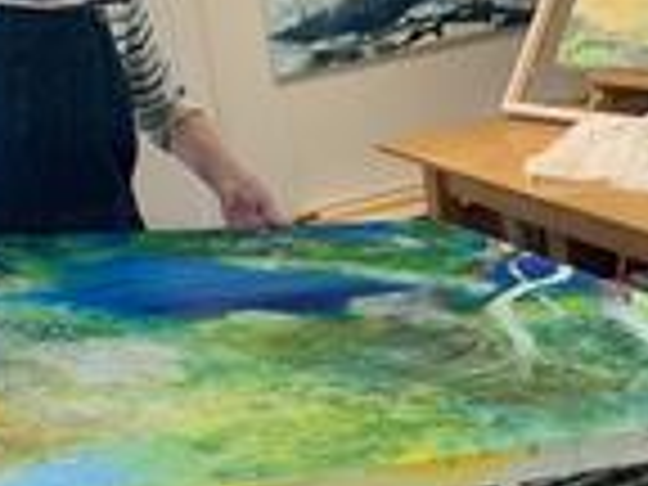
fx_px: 1516
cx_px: 297
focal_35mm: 81
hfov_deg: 24.1
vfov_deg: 17.9
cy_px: 432
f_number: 1.8
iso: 100
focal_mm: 4.25
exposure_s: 1/60
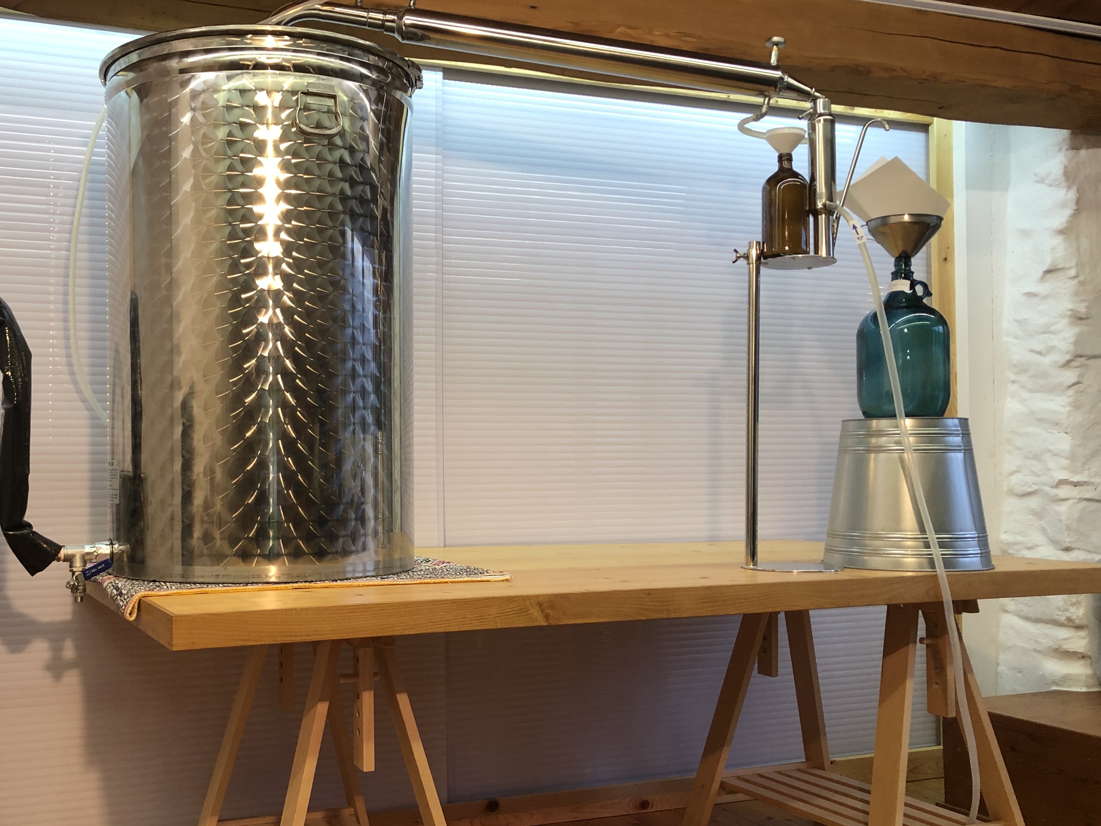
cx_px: 381
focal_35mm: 38
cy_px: 451
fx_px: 1209
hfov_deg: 48.3
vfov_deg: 37.7
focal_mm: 3.99
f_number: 1.8
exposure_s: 1/33
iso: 25
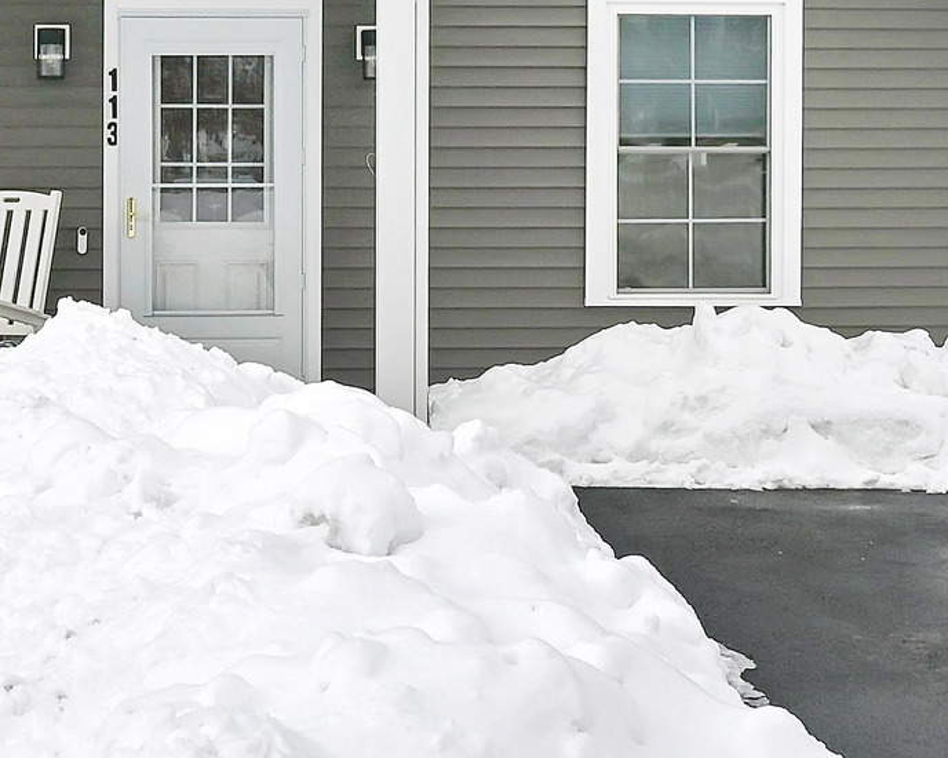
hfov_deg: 27.9
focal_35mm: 67
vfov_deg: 22.6
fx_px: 1879
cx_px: 231
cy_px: 205
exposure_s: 1/2000
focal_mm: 16
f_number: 8
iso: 400
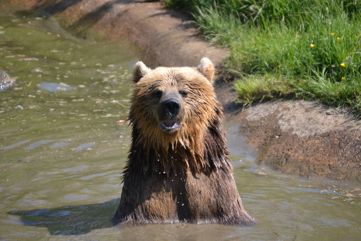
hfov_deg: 6.9
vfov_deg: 4.6
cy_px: 120
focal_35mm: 300
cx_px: 180
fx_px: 3008
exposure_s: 1/800
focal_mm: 200
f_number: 5.6
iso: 400
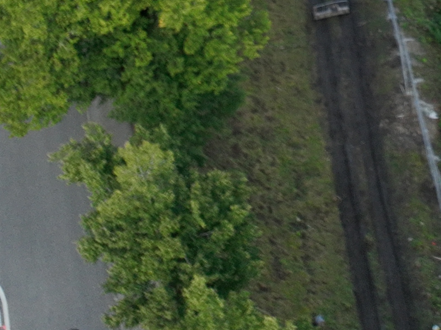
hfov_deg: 14.0
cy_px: -415
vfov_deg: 10.9
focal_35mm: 118
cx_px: 887
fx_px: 1503
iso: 100
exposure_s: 1/500
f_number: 2.8
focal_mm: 12.29
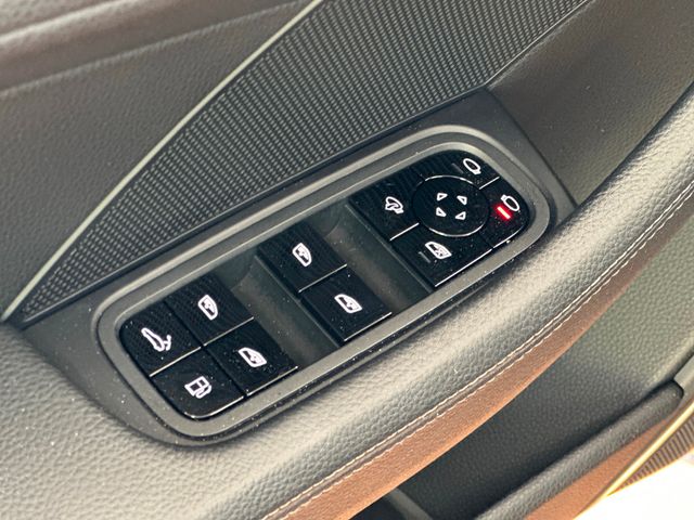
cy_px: 260
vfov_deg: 19.1
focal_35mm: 77
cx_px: 347
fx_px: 1544
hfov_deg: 25.3
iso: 500
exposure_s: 1/15
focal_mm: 9
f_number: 2.8
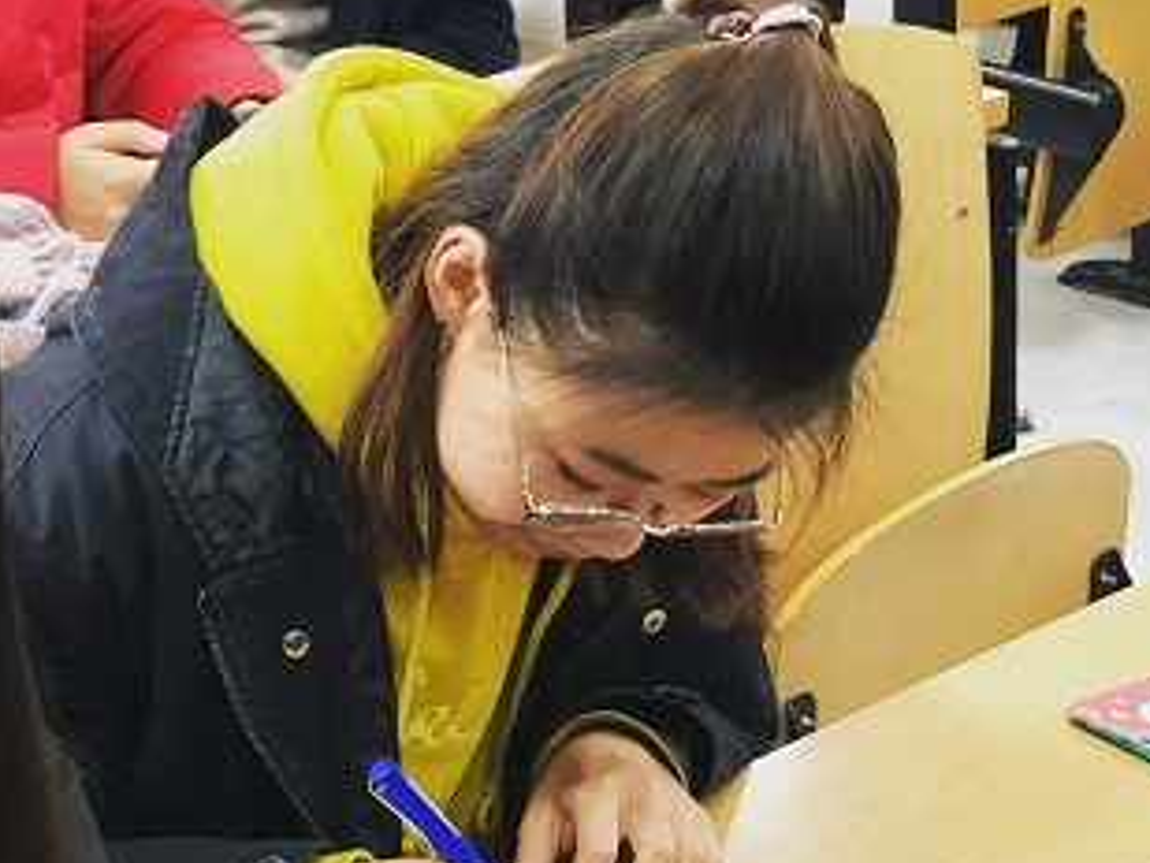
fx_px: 3922
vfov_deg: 12.4
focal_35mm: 118
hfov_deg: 16.4
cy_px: 822
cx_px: 45
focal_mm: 6.6
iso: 500
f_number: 2.8
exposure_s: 1/50
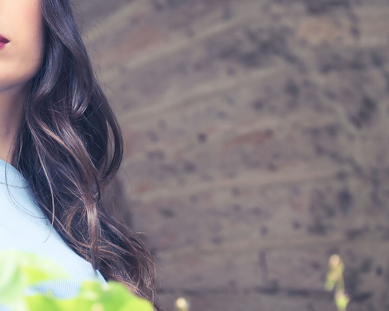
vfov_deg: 2.8
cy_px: 126
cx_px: 226
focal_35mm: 556
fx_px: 6401
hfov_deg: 3.5
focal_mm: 200
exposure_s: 1/200
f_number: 2.8
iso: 100
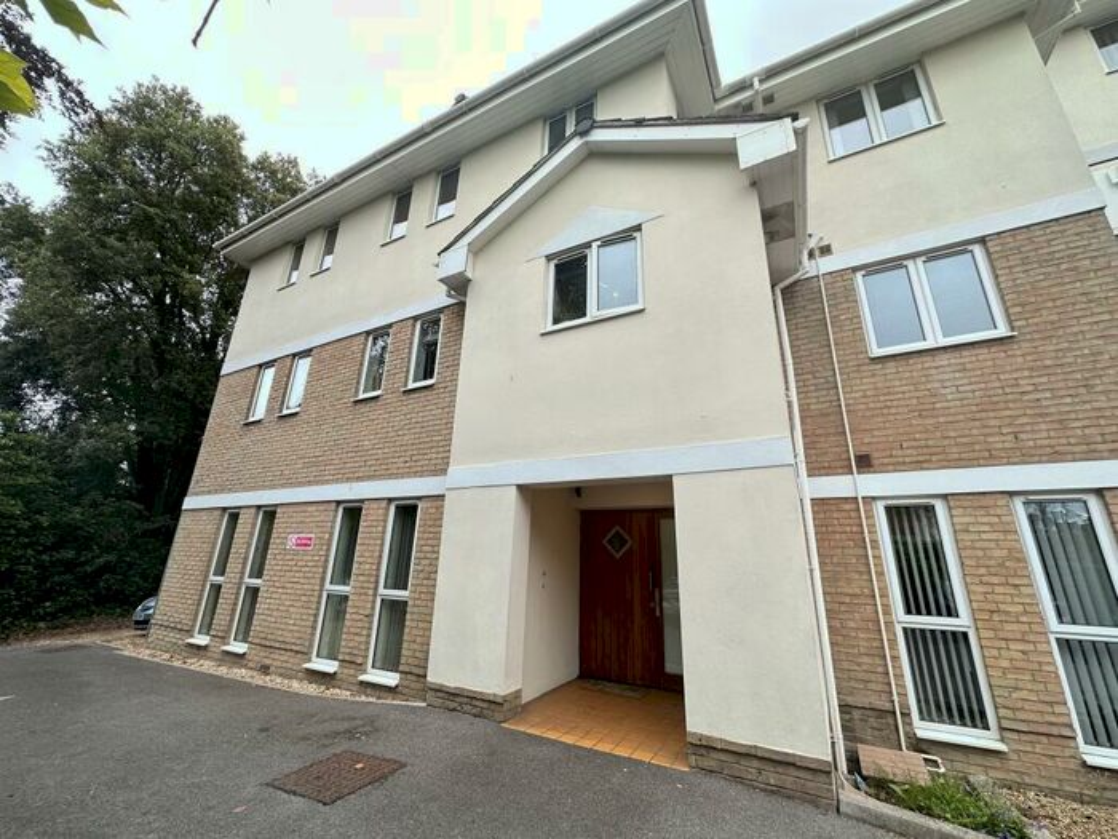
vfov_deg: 85.7
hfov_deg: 102.1
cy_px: 420
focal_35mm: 14
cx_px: 559
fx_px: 452
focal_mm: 2.22
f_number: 2.2
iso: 40
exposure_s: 1/134
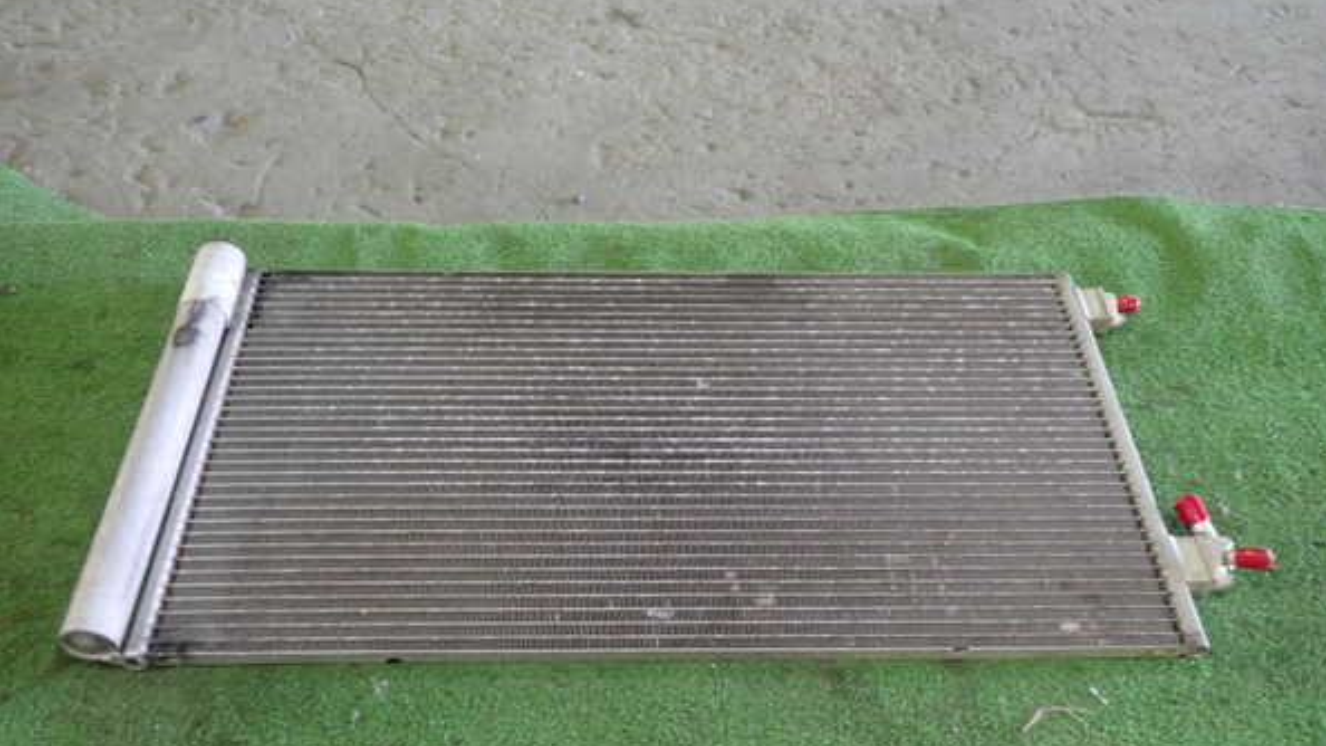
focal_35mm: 33
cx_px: 667
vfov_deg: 35.6
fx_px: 1160
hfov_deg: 59.5
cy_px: 404
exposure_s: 1/30
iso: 640
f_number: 2.3
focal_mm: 5.4
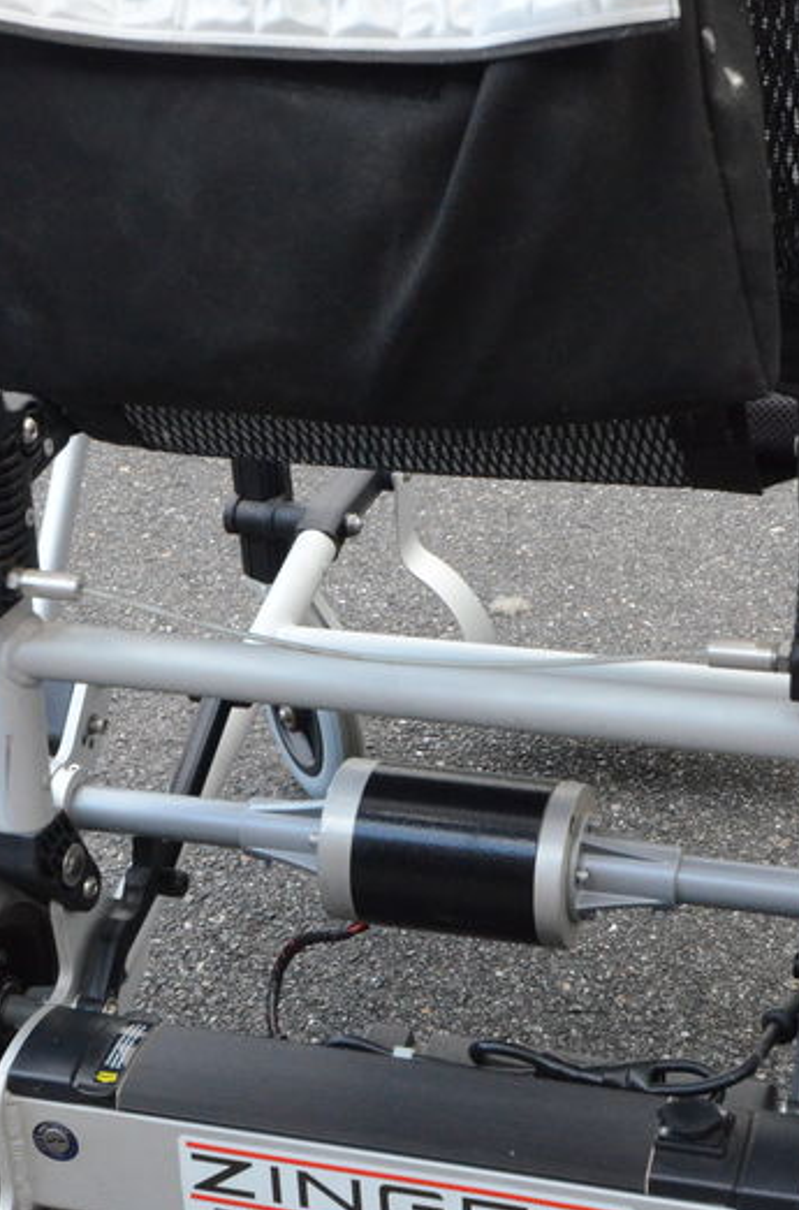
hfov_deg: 19.6
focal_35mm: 69
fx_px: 2311
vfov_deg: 29.3
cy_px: 522
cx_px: 447
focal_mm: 24
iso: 3200
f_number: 8
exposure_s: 1/250
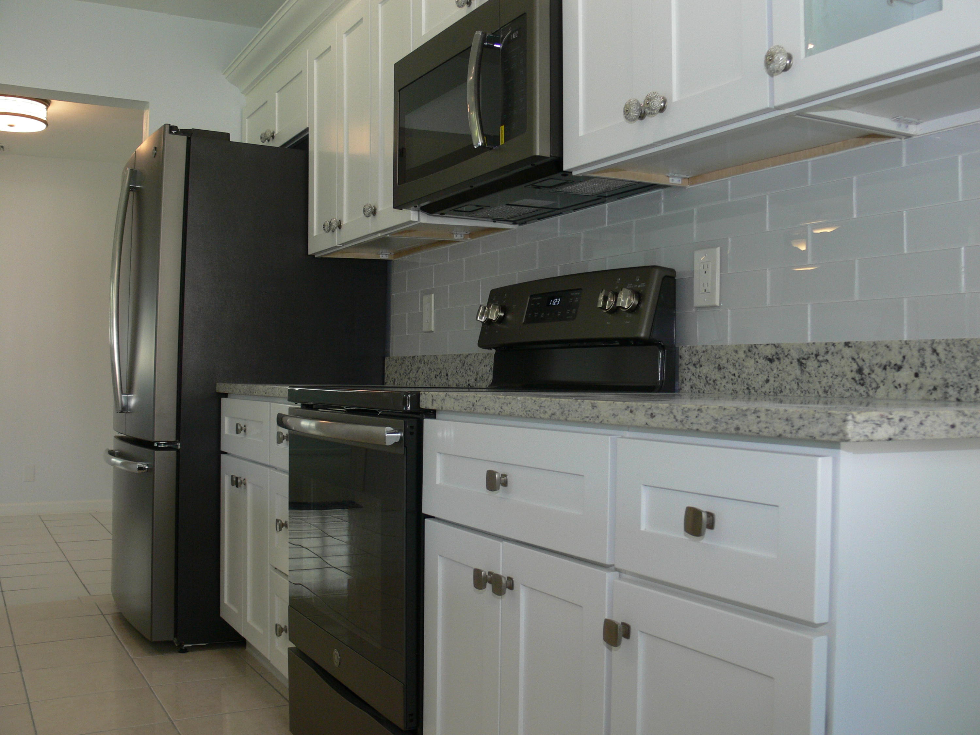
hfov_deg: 52.6
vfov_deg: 40.7
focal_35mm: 35
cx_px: 490
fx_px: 991
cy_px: 368
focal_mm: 7.4
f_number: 4
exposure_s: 1/30
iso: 100
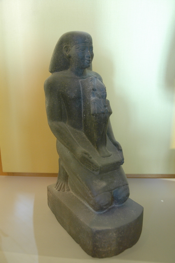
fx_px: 274
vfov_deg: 51.3
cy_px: 132
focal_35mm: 38
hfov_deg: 35.5
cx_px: 88
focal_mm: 25
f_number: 3.8
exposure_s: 1/8
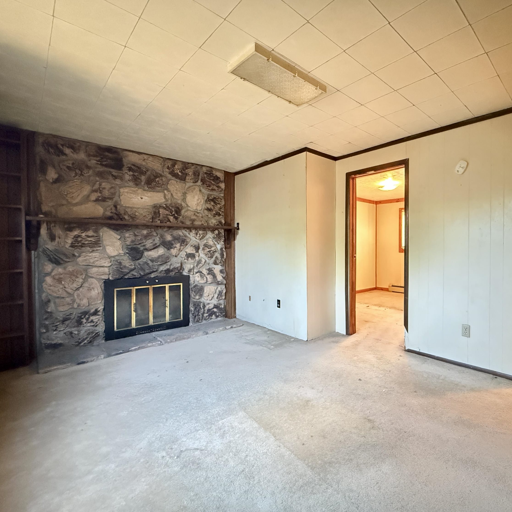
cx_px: 326
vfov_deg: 84.0
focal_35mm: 17
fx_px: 284
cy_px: 252
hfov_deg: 82.1
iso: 2500
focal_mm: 2.22
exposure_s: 1/30
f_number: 2.2
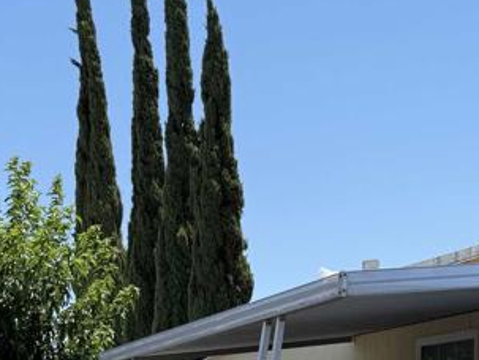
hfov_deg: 23.7
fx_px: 1122
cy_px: 587
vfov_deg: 16.2
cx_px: 93
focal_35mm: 81
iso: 80
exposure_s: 1/3425
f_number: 1.78
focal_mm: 6.76
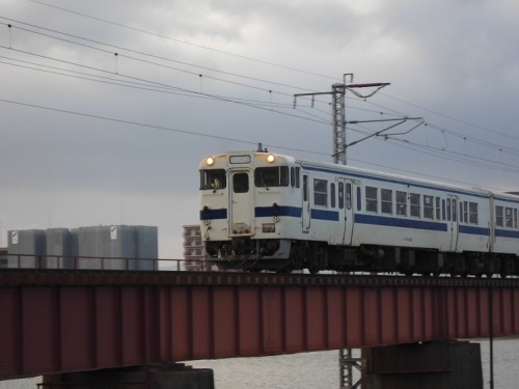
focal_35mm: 107
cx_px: 260
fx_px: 1604
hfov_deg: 18.4
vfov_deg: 13.8
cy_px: 194
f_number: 5
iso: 200
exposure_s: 1/125
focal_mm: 19
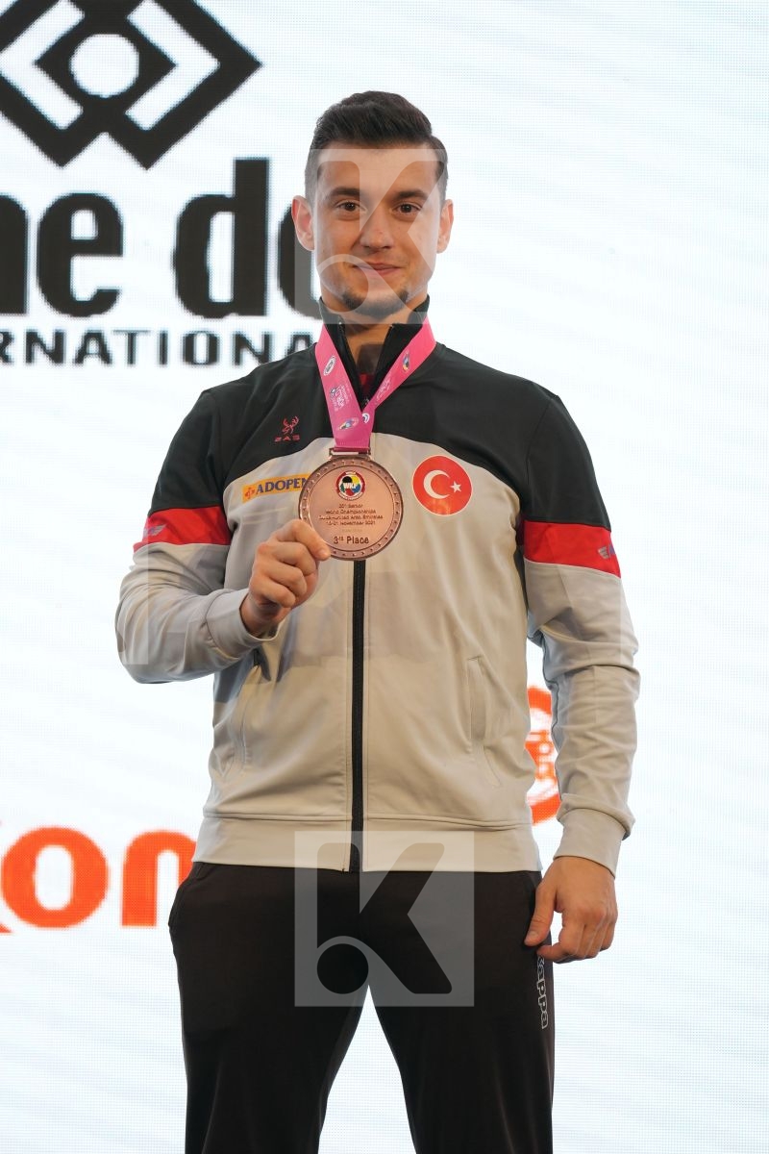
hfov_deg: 4.6
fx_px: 9612
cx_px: 384
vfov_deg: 6.9
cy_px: 577
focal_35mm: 300
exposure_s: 1/250
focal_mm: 200
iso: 400
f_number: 2.8
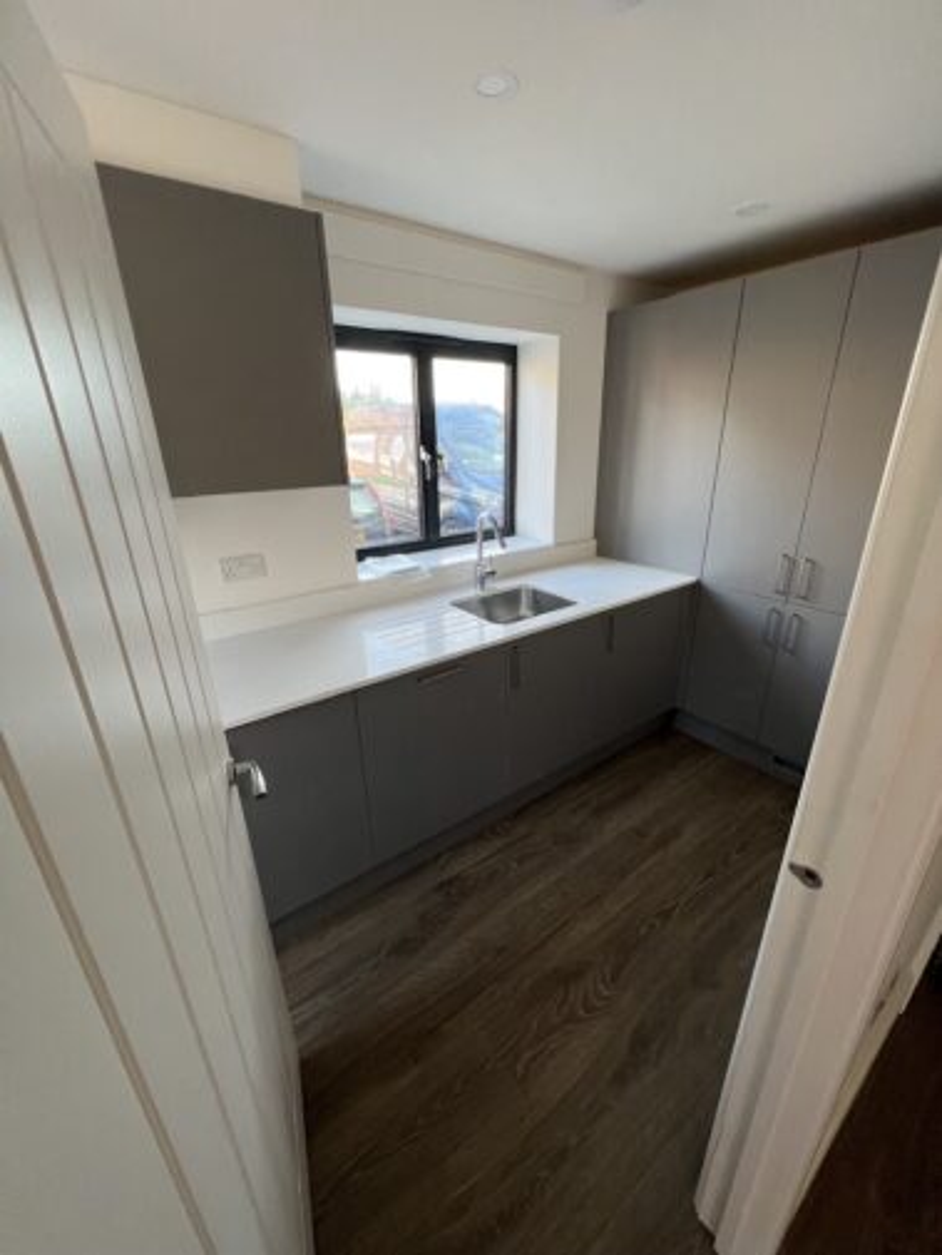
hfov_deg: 89.9
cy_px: 628
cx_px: 471
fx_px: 471
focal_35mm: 13
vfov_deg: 106.2
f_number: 1.8
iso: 80
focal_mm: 1.57
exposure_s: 1/99
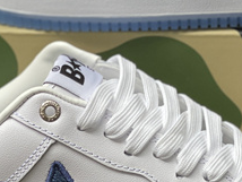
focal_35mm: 221
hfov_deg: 8.9
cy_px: 36
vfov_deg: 6.7
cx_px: 150
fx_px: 1547
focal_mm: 7.5
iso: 50
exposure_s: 1/121
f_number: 2.2
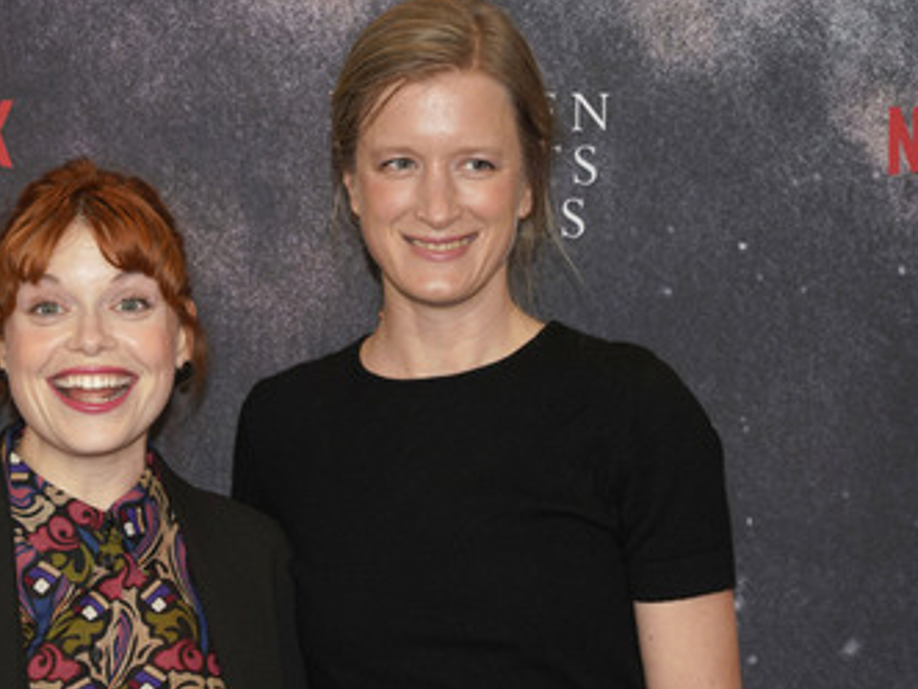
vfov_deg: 11.1
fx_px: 3527
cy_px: 376
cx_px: 325
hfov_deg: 14.8
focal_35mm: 133
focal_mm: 102
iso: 320
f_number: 5.6
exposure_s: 1/160
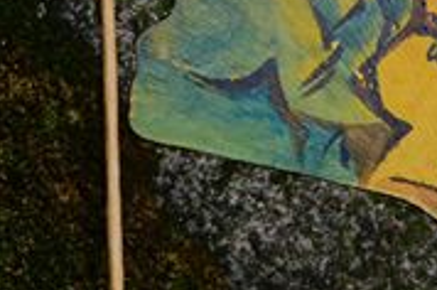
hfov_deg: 5.4
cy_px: -93
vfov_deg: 3.6
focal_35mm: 383
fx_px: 4641
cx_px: 34
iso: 1100
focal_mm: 85
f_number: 5.6
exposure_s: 1/100
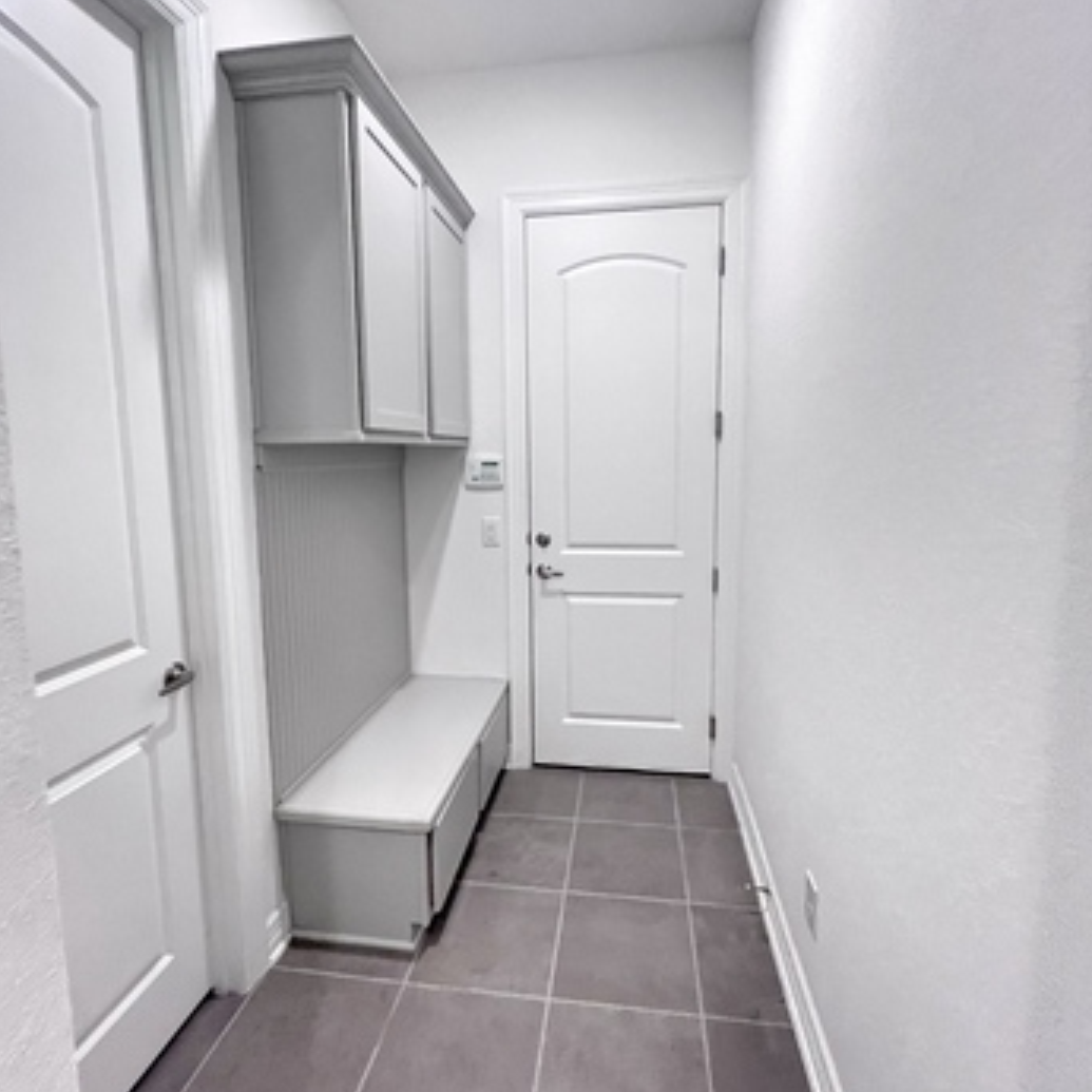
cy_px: 519
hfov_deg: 87.4
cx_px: 548
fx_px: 571
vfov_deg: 87.4
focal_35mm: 16
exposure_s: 1/120
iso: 250
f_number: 1.8
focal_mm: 1.57
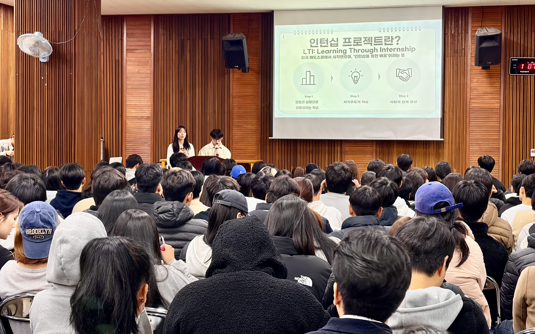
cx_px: 262
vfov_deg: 20.0
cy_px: 147
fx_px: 948
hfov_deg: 31.5
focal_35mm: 65
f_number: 1.6
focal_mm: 5.96
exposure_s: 1/40
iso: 125
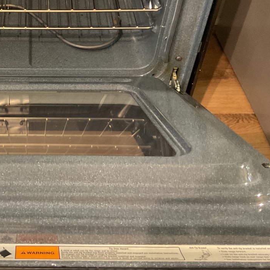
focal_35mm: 55
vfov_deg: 30.5
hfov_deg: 29.6
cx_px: 18
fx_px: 485
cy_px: 61
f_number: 1.8
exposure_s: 1/30
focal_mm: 3
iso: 400
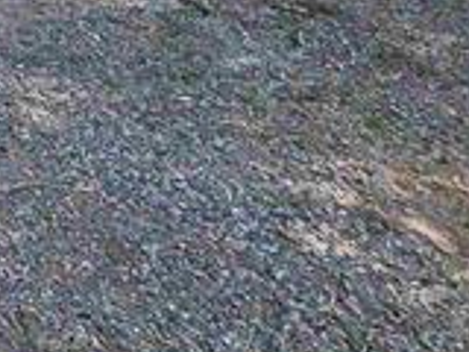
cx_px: -460
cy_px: -496
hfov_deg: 17.3
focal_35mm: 83
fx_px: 1125
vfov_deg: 13.2
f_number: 2.2
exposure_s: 1/652
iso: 64
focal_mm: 2.2
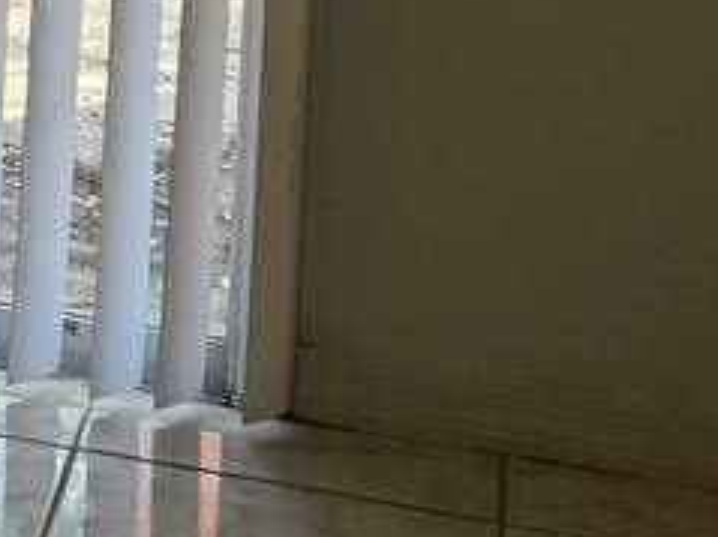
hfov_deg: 9.7
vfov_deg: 8.7
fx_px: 3338
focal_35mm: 161
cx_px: -1388
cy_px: -528
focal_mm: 6.76
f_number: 1.78
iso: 64
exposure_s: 1/167
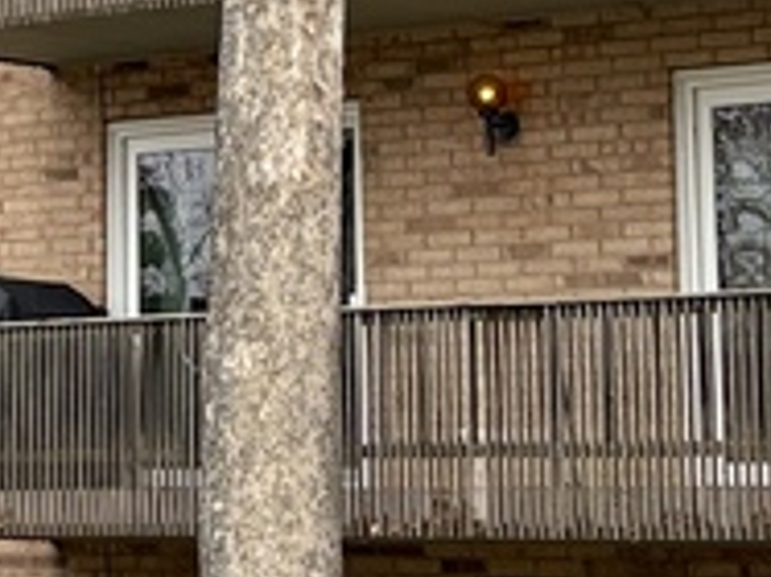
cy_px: -317
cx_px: -416
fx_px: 4452
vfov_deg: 7.3
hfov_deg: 9.6
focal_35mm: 200
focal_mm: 5.96
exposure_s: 1/3448
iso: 50
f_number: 1.6
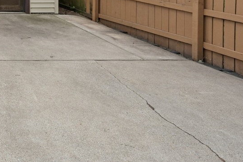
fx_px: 283
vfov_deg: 27.0
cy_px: -46
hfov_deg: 32.5
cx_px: -85
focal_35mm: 42
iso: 200
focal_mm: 14
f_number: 8
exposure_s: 1/320
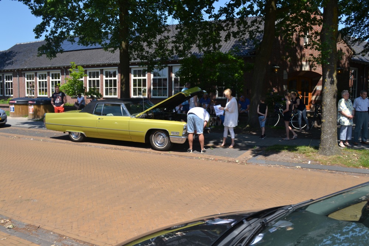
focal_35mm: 30
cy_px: 123
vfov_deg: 43.6
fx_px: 308
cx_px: 184
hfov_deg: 61.9
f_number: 8
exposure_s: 1/200
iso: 100
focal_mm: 20
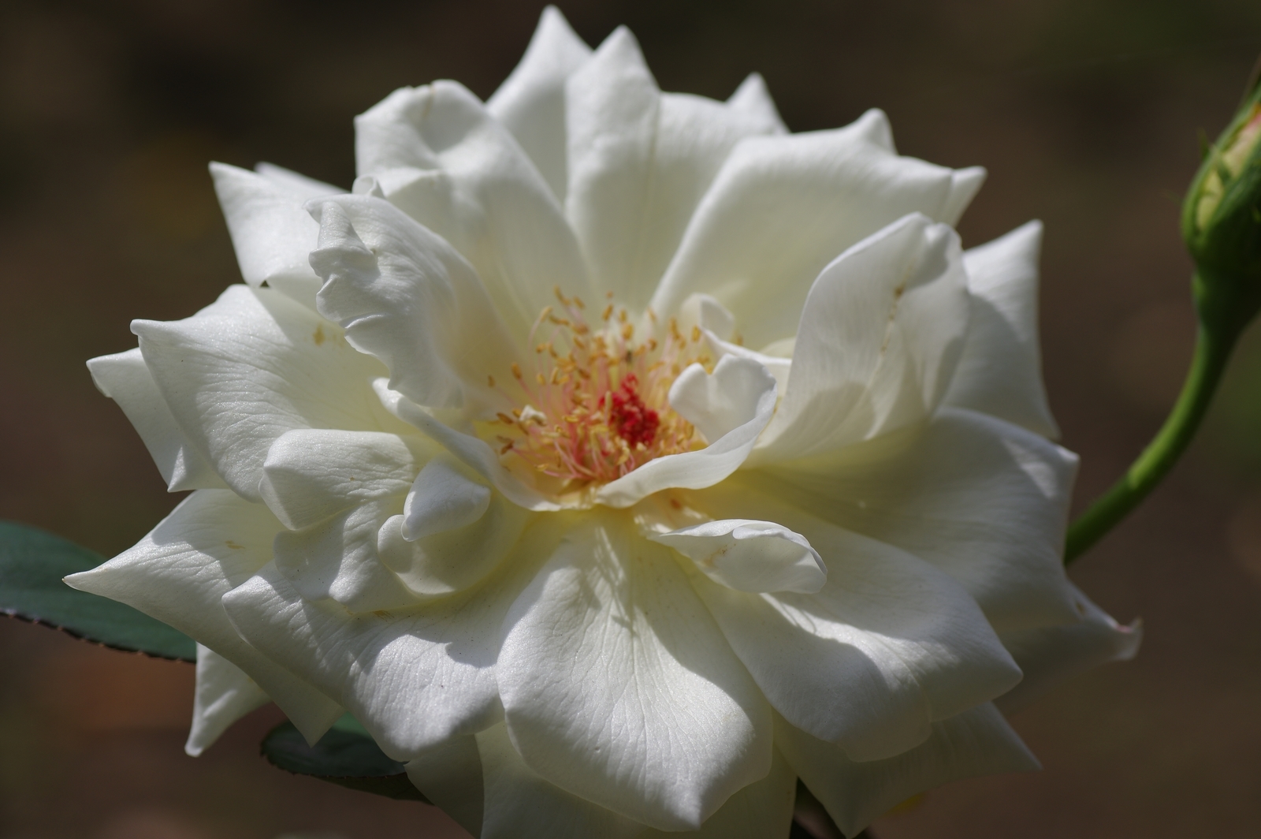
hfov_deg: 15.2
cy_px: 420
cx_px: 630
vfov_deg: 10.1
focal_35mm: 135
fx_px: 4725
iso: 100
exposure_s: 1/1250
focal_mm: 90
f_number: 5.6
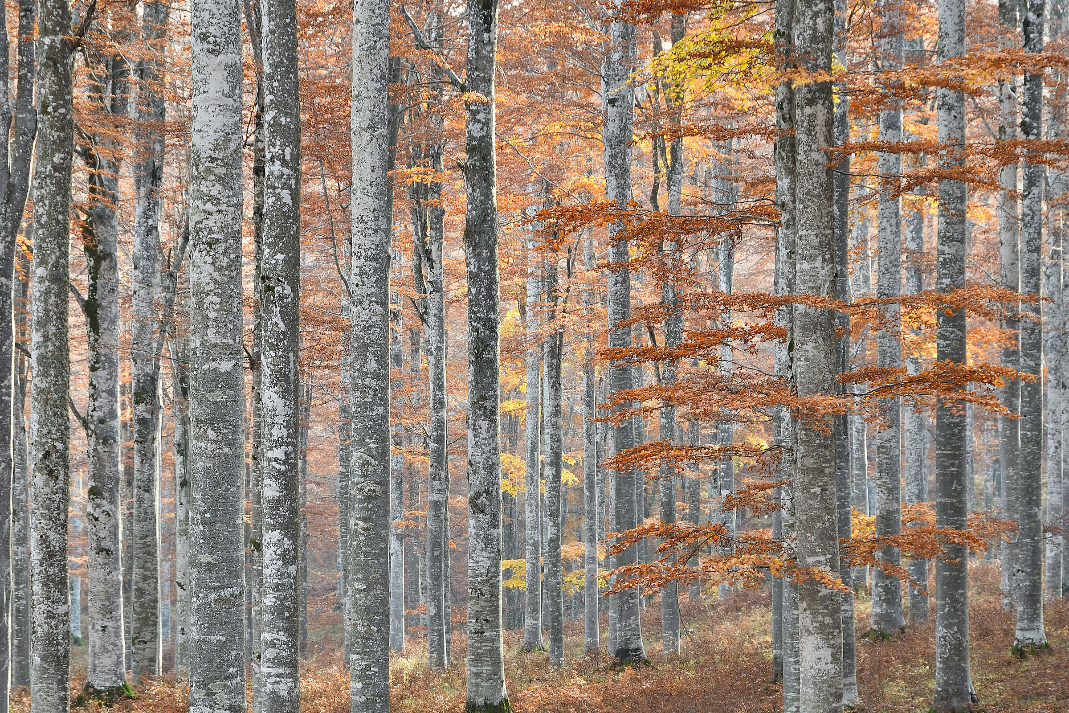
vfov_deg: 8.6
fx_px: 4751
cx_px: 534
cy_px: 356
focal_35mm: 160
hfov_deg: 12.8
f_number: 9
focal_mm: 80
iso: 100
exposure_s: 1/6
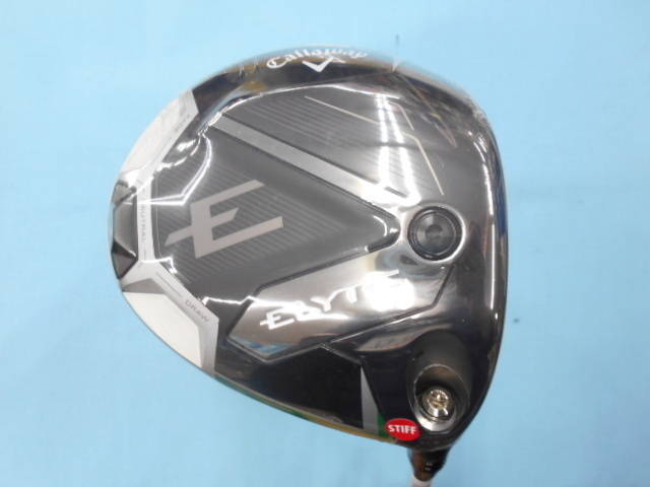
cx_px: 325
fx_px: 488
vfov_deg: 53.1
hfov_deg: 67.3
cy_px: 244
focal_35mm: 26
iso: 180
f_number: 3.2
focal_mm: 4.6
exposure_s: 1/30
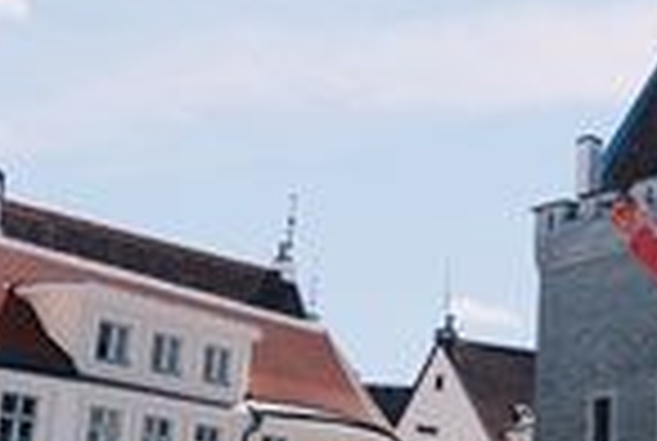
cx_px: 778
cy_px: 331
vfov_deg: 19.1
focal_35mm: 71
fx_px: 1298
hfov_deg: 25.6
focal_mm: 16
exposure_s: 1/1600
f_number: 4
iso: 100
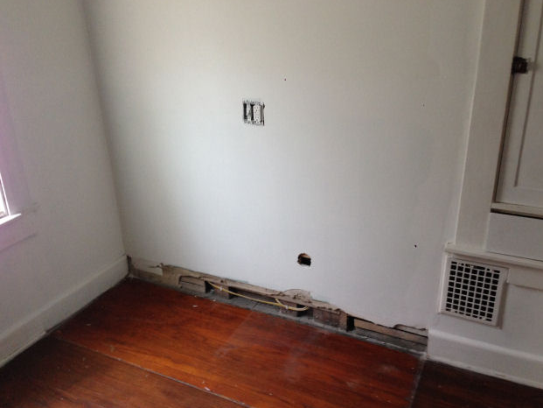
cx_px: 273
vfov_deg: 41.8
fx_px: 533
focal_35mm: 34
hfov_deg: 53.9
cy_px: 207
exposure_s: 1/20
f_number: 2.4
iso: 160
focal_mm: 4.12
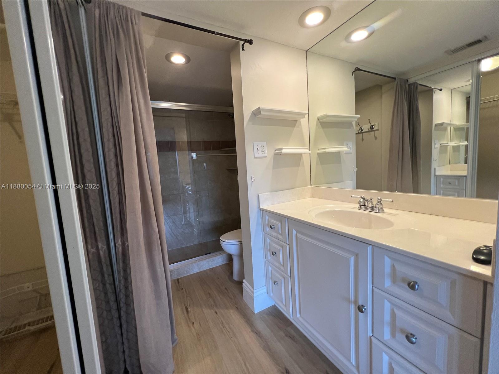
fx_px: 187
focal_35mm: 13
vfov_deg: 89.9
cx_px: 250
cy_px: 187
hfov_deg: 106.2
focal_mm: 1.57
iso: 200
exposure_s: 1/120
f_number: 1.8
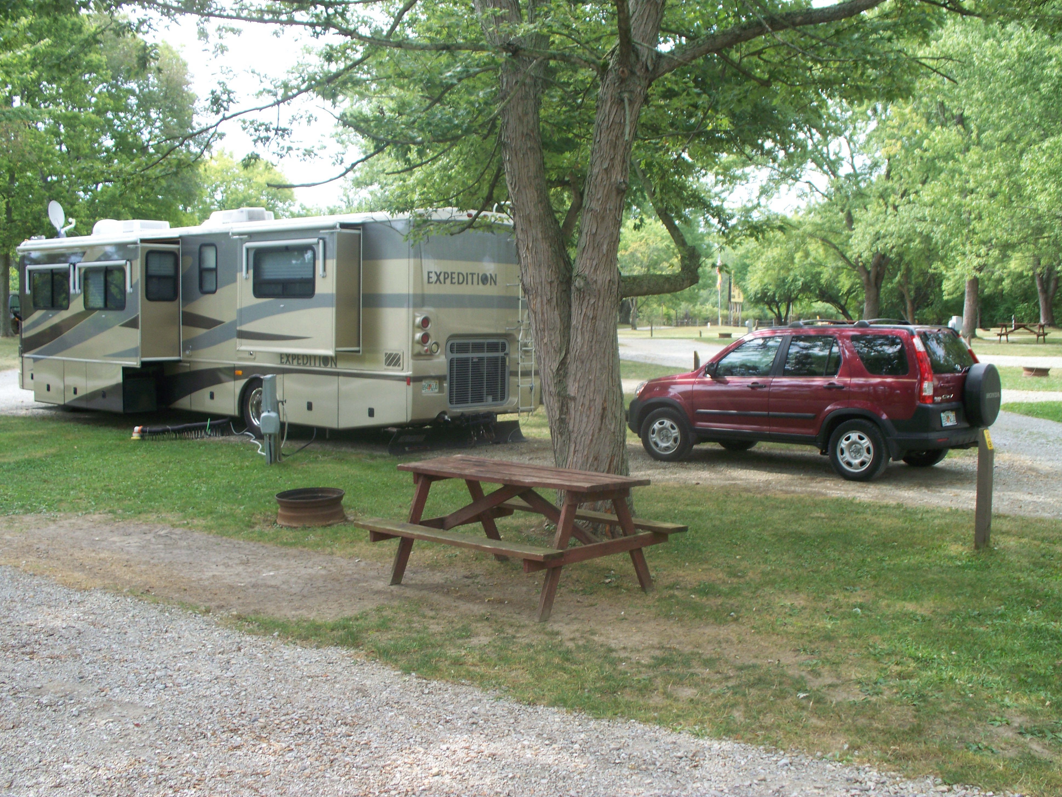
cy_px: 392
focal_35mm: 37
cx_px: 521
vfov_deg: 38.7
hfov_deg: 50.1
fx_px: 1135
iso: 64
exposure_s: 1/160
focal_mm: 7.54
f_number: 2.8
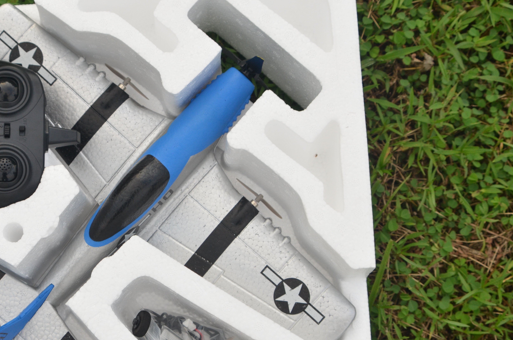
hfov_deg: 25.3
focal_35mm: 80
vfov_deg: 17.0
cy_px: 200
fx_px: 1134
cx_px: 158
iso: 400
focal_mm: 35
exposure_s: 1/200
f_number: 5.6
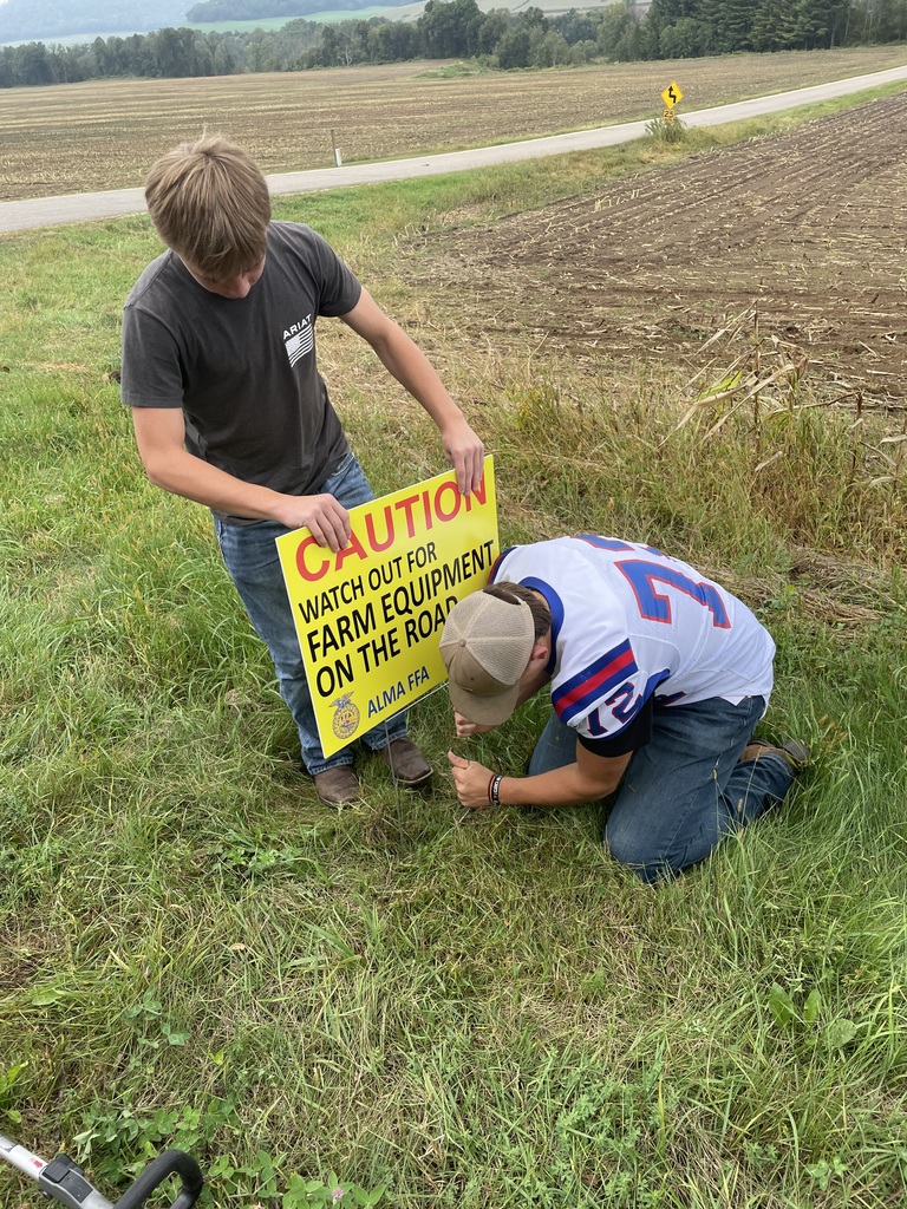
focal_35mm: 26
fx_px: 908
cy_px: 604
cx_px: 454
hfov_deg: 53.1
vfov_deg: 67.3
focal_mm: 4.2
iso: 32
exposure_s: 1/615
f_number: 1.6
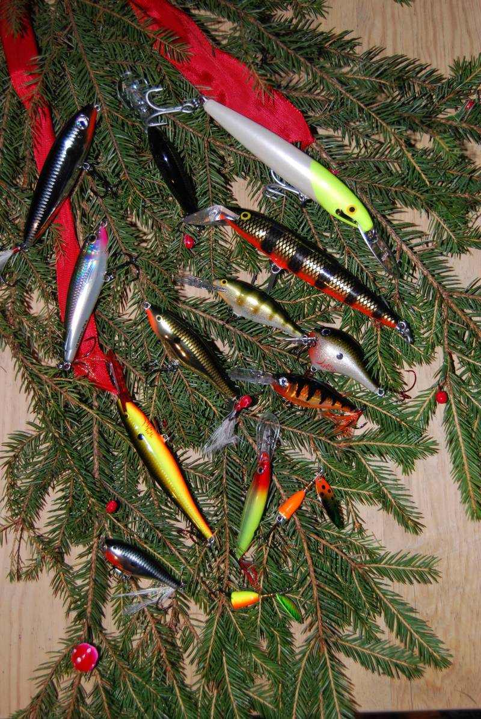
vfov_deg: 42.3
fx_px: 929
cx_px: 240
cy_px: 360
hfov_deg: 29.0
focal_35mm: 46
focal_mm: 31
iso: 200
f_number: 4.5
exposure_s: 1/60
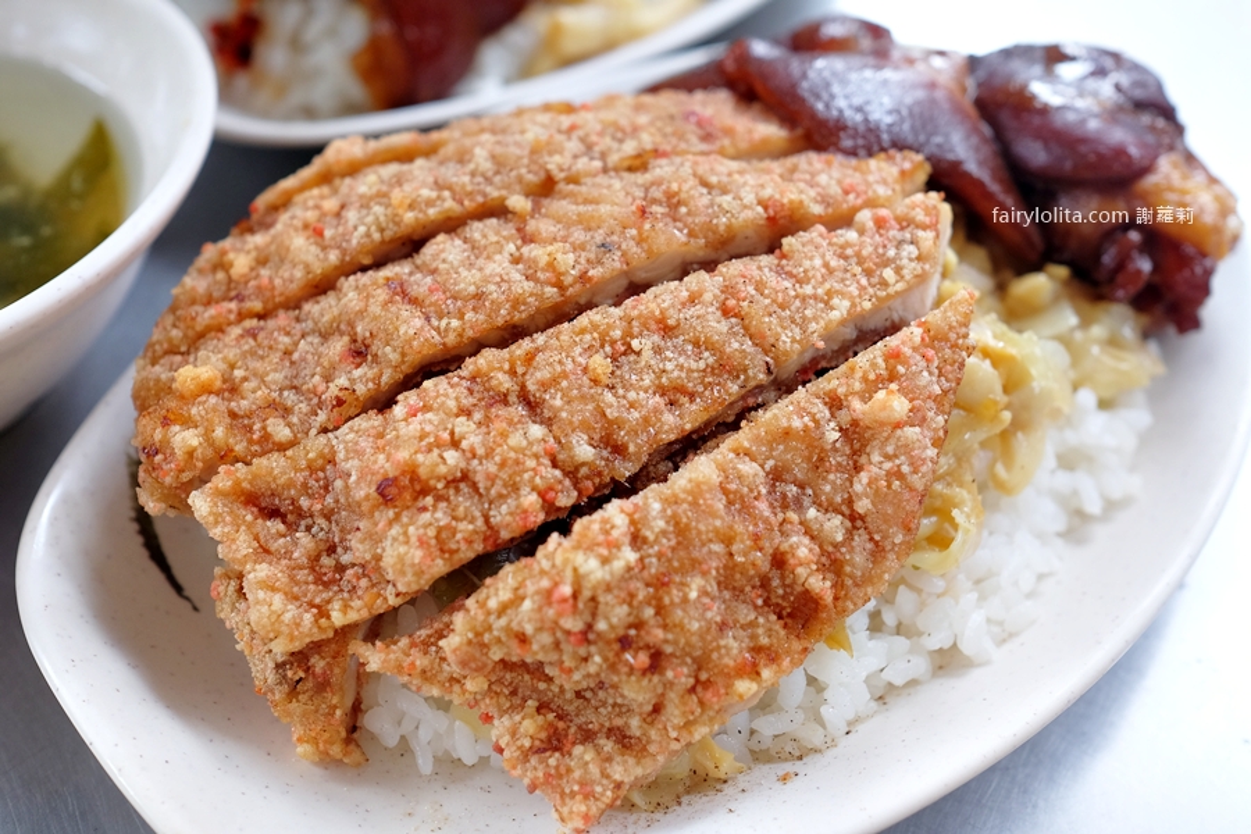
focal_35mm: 35
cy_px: 417
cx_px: 626
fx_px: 1216
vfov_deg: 37.9
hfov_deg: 54.4
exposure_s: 1/200
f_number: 3.6
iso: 320
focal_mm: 23
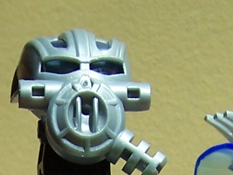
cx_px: 17
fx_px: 1313
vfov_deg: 7.2
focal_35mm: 195
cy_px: 413
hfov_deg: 10.1
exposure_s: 1/350
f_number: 2.8
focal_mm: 6.3
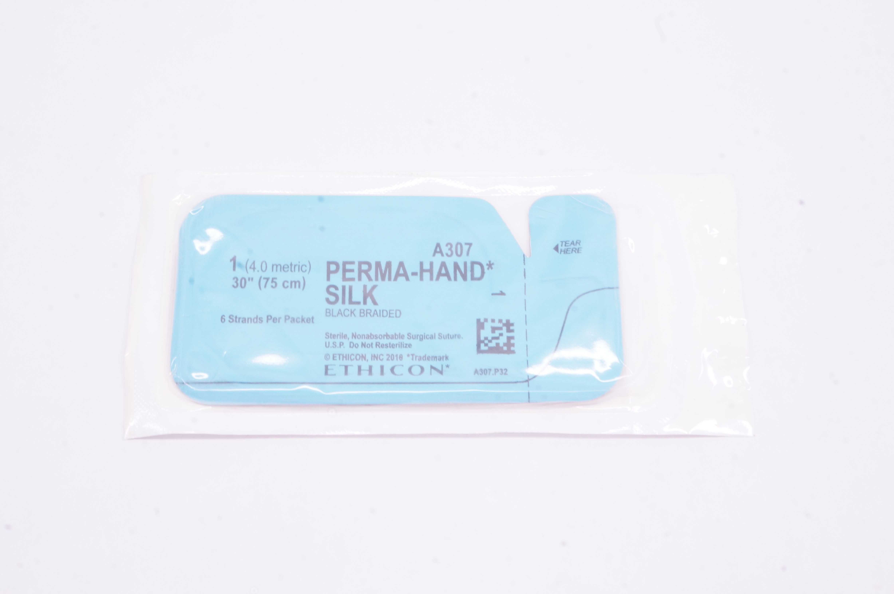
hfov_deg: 35.1
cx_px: 447
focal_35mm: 57
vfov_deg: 23.7
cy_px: 297
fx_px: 1414
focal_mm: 38
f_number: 22
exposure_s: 1/10
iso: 800
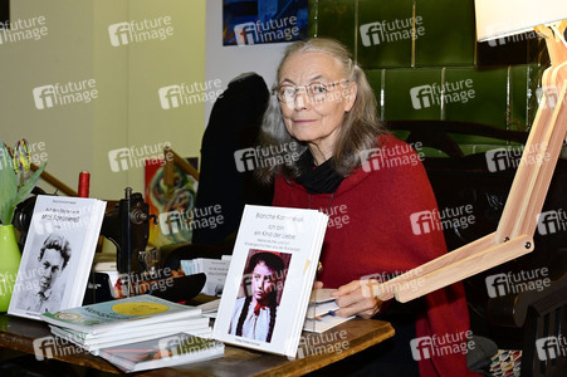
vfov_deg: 34.2
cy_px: 188
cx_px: 284
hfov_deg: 49.6
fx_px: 614
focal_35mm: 39
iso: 1000
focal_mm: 39
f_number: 5.6
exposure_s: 1/200
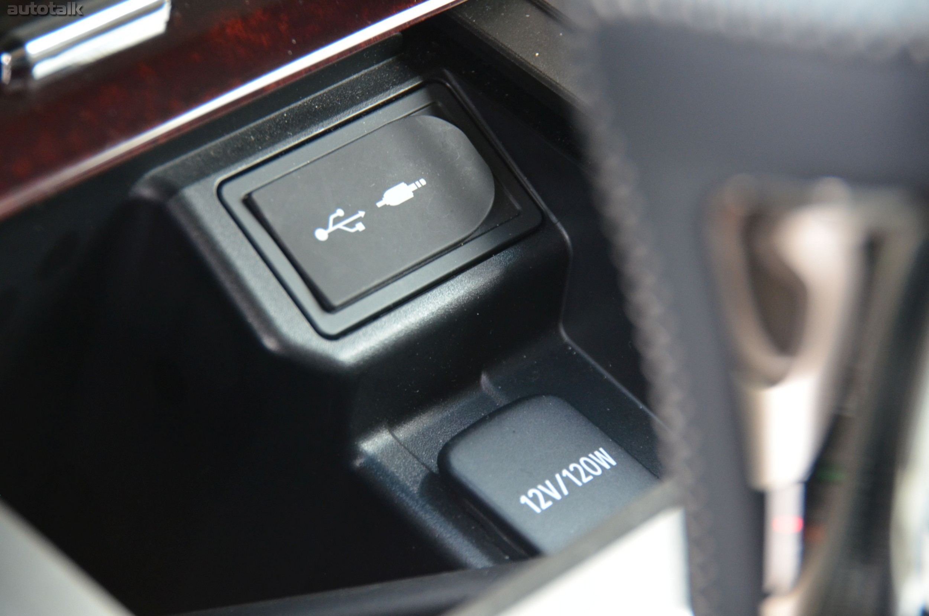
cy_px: 308
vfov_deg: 9.6
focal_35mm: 142
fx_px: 3670
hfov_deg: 14.4
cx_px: 464
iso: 1600
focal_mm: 95
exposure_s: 1/60
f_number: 5.3
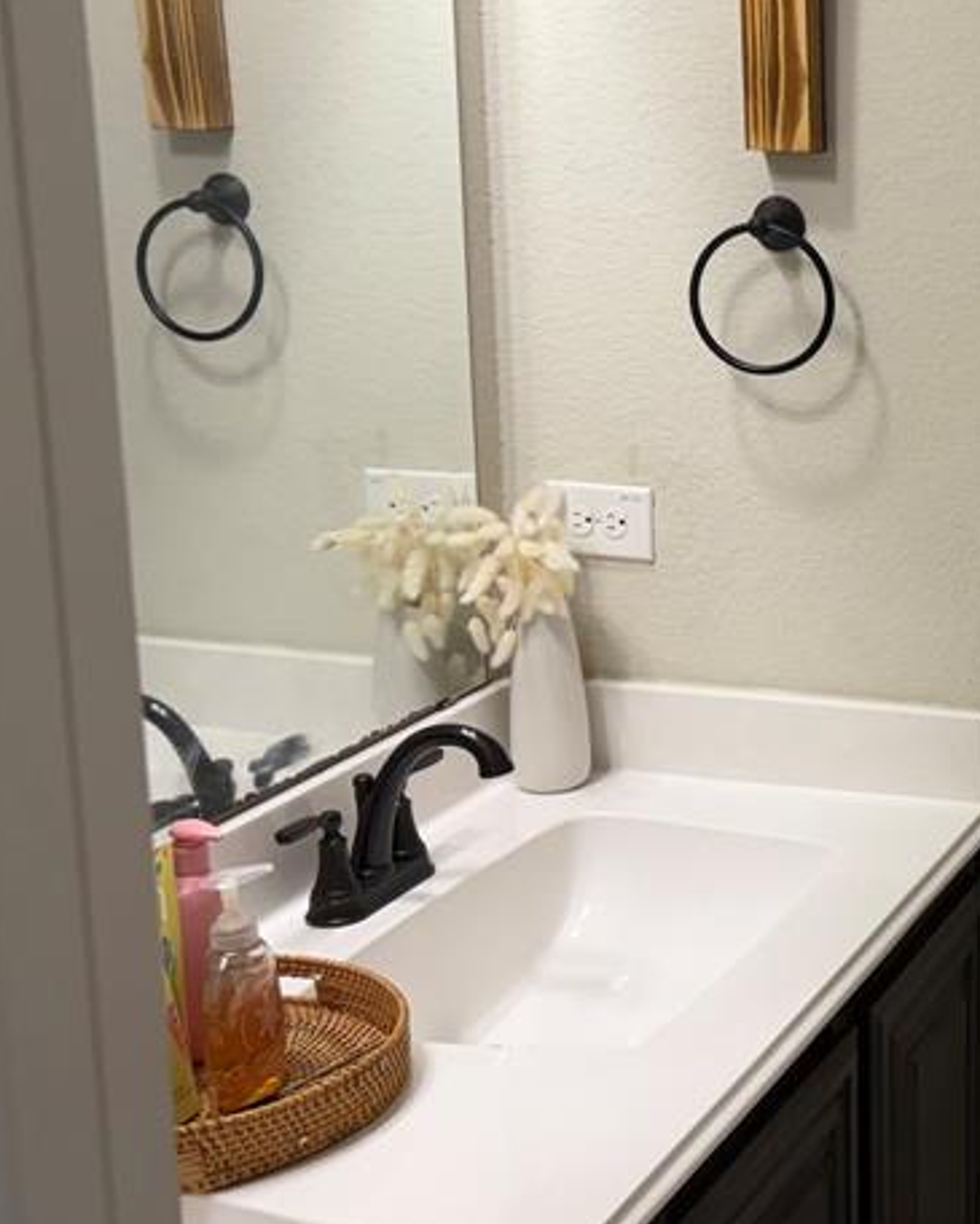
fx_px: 2066
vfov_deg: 32.9
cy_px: 507
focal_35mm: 57
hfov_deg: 24.3
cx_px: 1165
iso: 100
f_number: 1.6
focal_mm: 5.96
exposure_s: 1/120
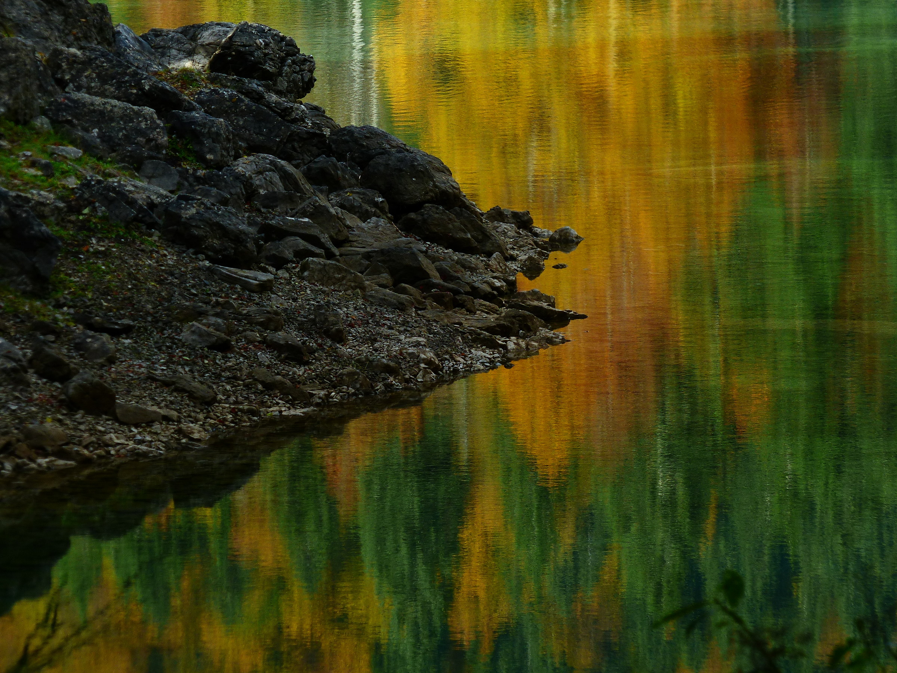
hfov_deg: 6.4
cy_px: 336
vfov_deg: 4.8
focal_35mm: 310
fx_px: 8033
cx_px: 448
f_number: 4.5
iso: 100
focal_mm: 55.7
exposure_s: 1/100
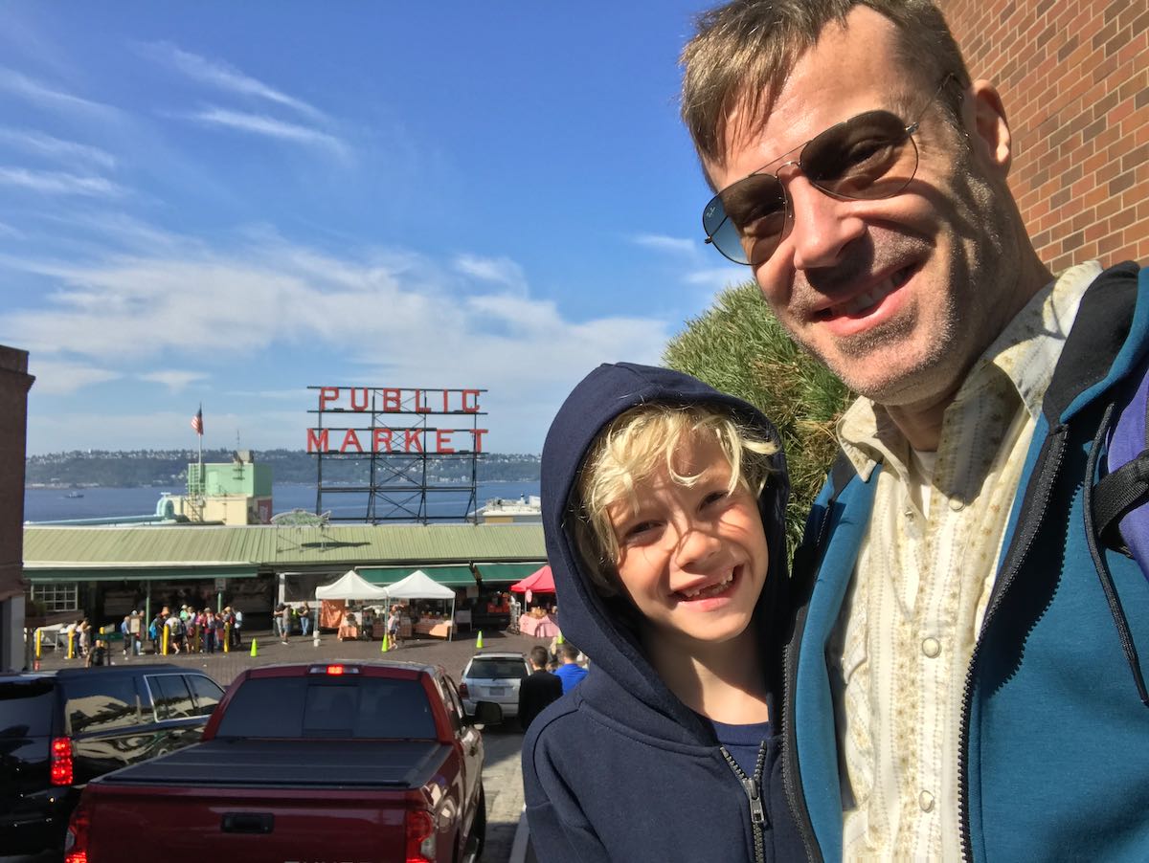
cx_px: 574
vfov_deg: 44.2
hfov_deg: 56.8
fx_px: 1063
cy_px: 432
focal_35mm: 32
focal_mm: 2.87
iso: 25
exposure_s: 1/972
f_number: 2.2
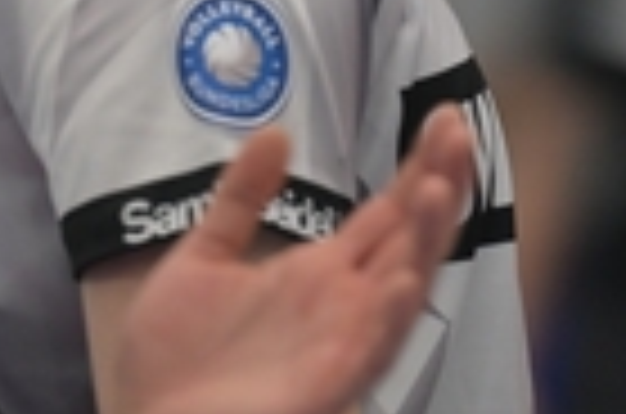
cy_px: -414
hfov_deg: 2.4
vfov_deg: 1.6
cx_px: 369
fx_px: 15007
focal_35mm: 865
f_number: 2.8
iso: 1600
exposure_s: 1/640
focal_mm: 200
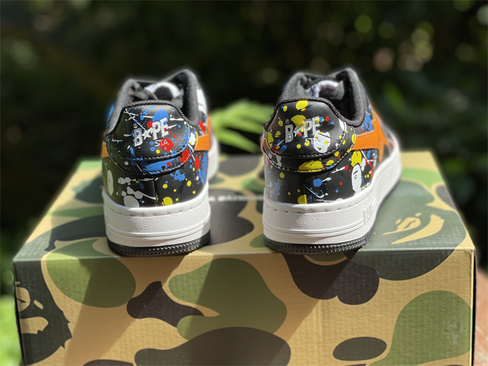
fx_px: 902
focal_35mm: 64
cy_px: 183
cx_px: 244
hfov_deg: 30.3
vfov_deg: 22.9
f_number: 2.2
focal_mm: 7.5
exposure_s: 1/396
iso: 32
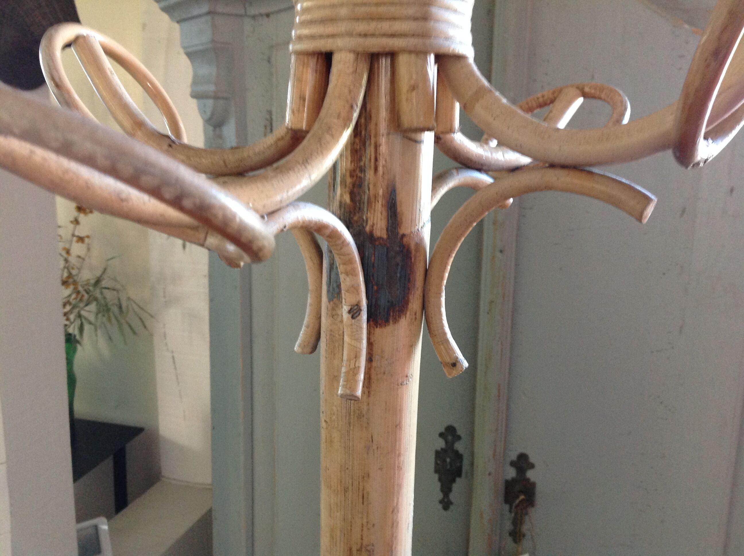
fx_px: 751
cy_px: 278
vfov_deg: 40.6
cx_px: 372
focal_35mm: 35
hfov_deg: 52.7
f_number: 2.4
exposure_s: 1/15
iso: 200
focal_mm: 4.28
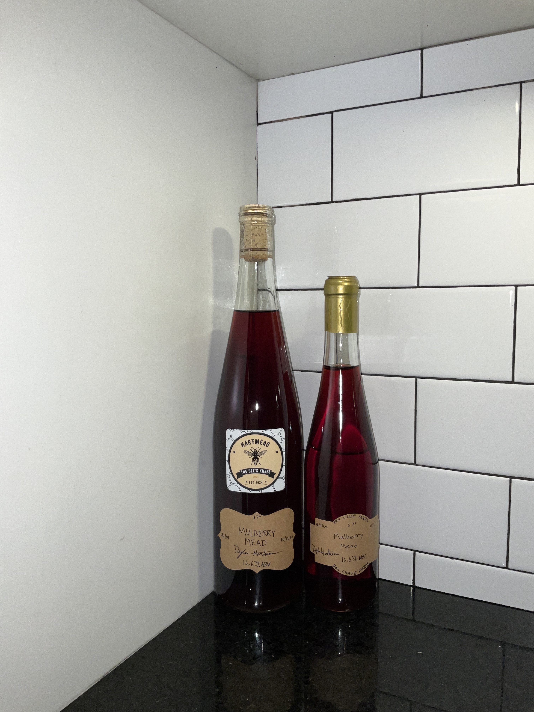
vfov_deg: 61.7
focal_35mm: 29
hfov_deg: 48.2
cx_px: 267
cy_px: 356
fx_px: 596
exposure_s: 1/113
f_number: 1.8
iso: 16
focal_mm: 3
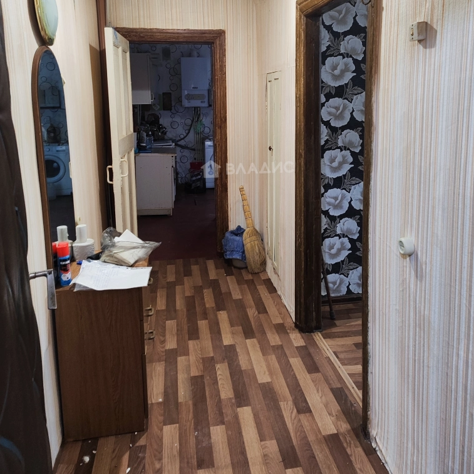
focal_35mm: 29
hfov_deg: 55.6
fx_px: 449
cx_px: 248
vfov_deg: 54.8
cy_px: 168
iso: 433
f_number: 1.8
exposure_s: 1/33.3
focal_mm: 5.4
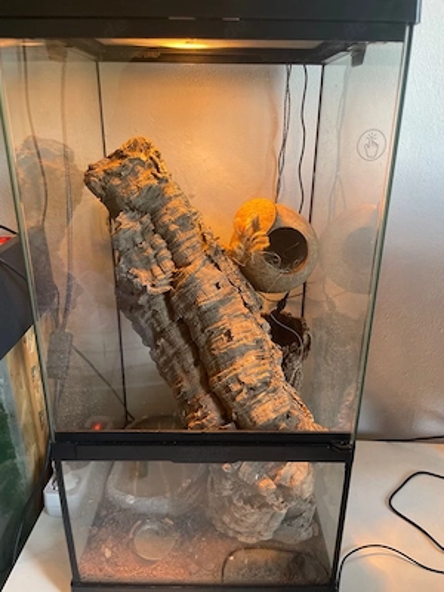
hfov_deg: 53.1
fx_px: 445
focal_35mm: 26
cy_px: 296
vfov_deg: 67.3
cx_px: 222
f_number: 1.6
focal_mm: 4.2
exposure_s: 1/50
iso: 80
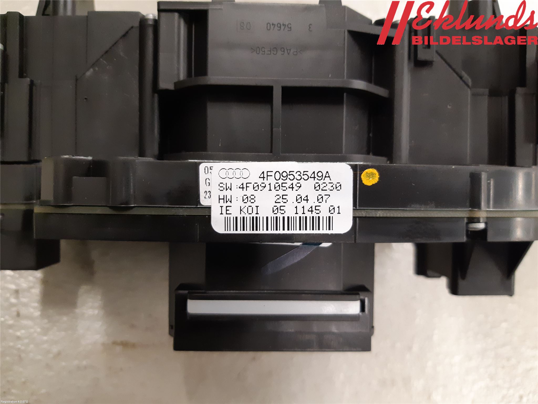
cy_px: 202
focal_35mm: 26
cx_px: 269
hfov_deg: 67.3
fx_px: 404
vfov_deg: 53.1
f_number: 1.7
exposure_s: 1/40
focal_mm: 3.93
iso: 250
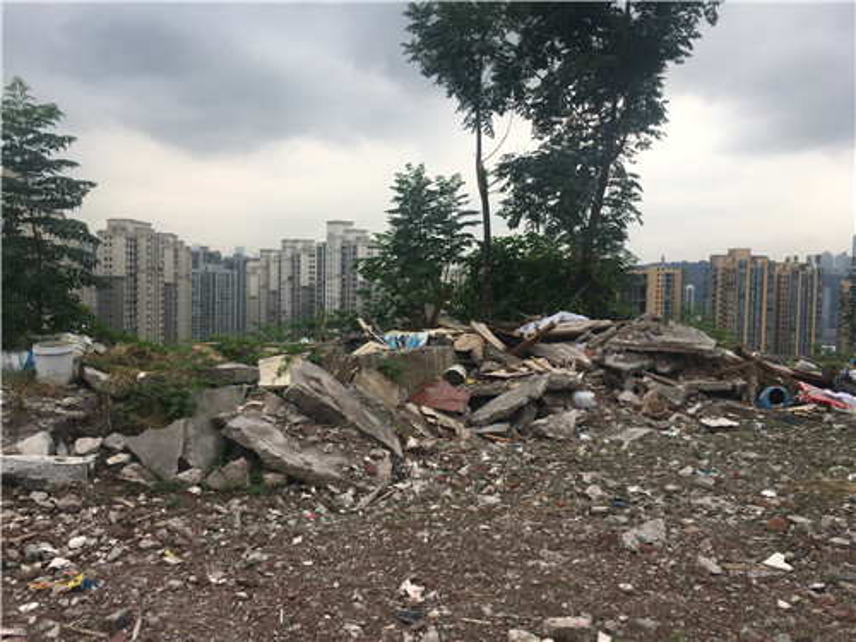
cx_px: 428
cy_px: 321
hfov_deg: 61.7
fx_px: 717
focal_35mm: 29
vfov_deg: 48.2
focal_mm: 4.15
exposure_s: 1/463
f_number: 2.2
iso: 25
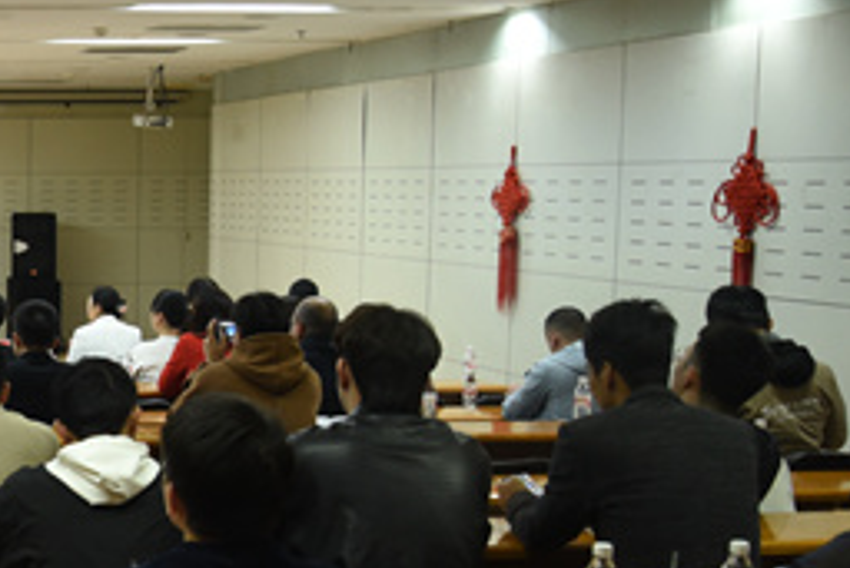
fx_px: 1772
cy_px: 375
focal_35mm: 75
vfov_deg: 18.2
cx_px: -272
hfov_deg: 23.6
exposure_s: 1/60
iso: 800
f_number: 4
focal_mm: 24
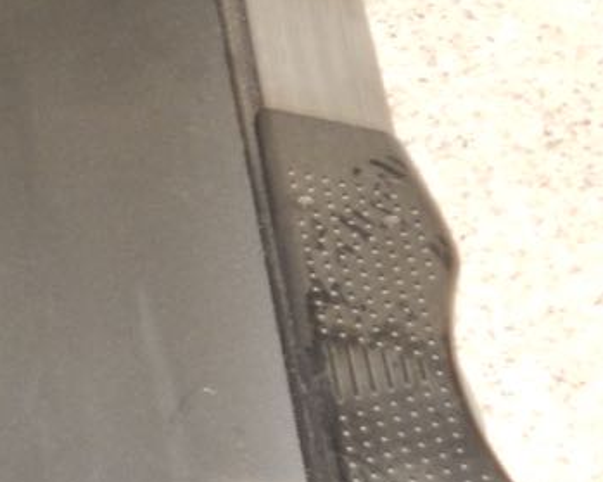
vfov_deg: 15.5
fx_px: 1748
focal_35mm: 98
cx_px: -190
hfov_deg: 18.2
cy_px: 422
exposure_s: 1/30
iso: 200
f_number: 3.3
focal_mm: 6.1
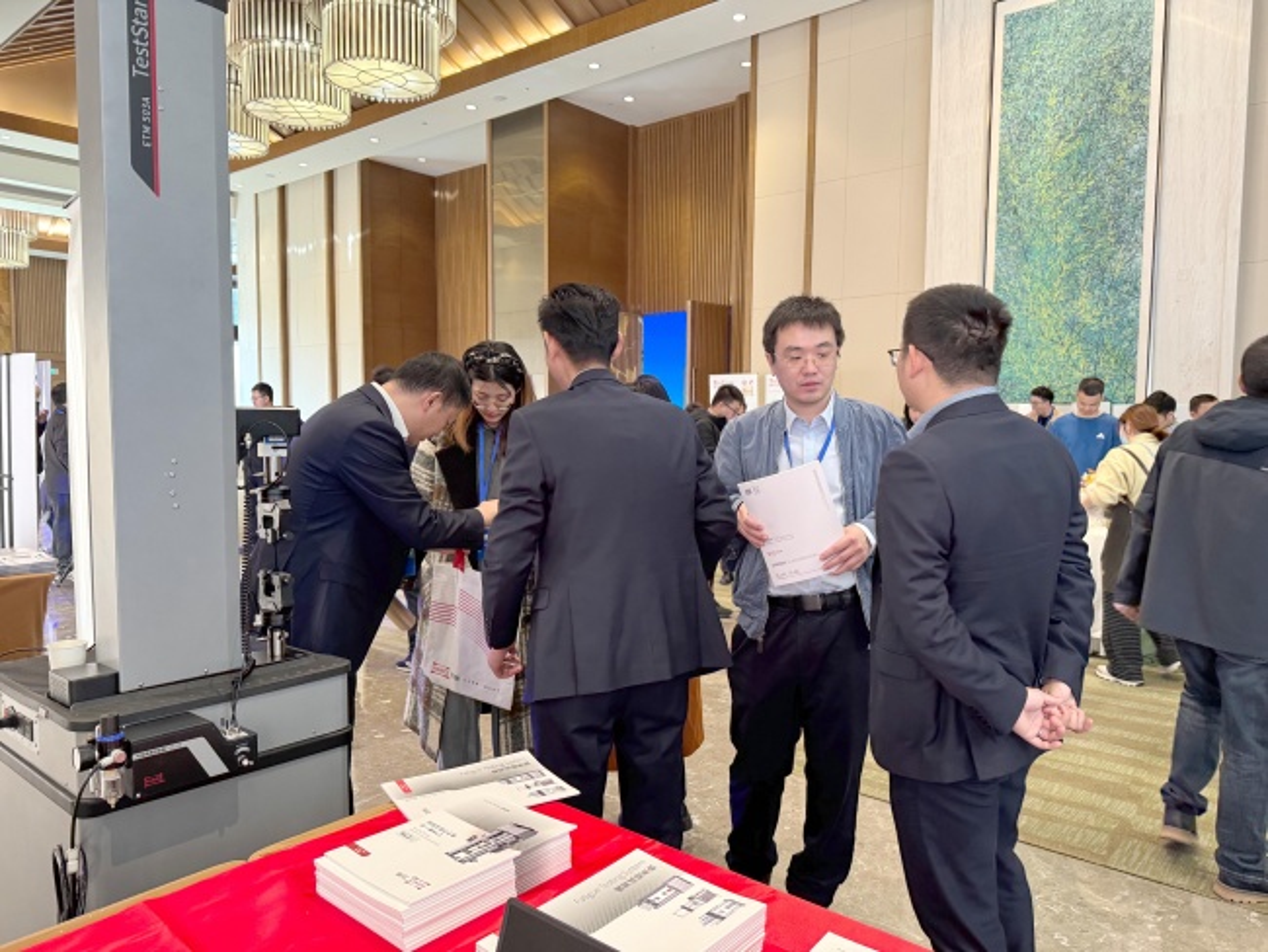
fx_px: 879
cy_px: 476
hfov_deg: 71.6
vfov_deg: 56.8
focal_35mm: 24
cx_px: 634
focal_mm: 6.76
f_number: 1.78
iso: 320
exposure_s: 1/50
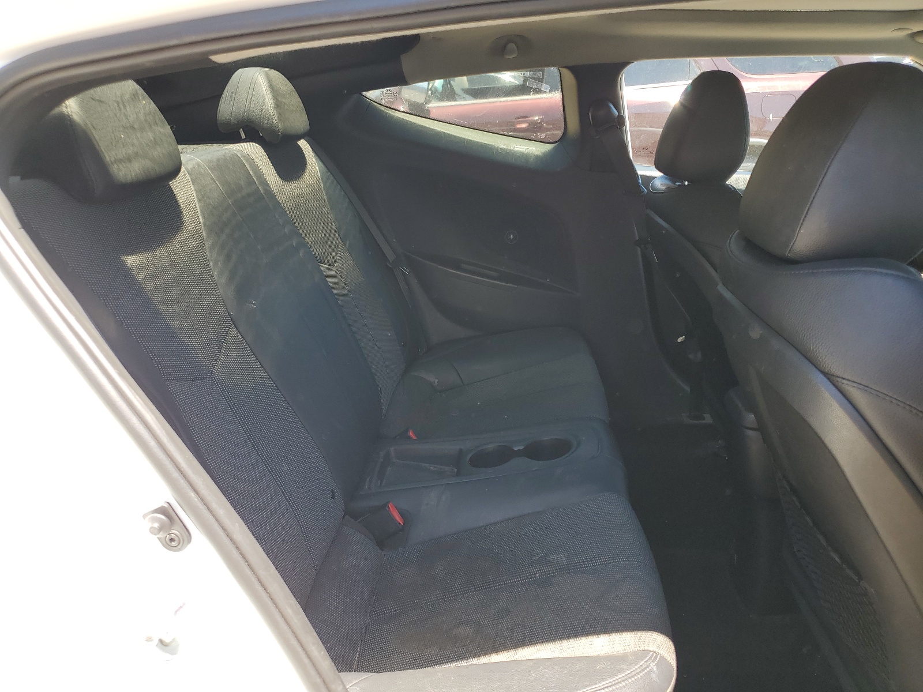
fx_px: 693
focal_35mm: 26
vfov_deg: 53.1
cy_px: 346
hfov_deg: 67.3
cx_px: 462
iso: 50
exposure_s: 1/294
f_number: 1.5
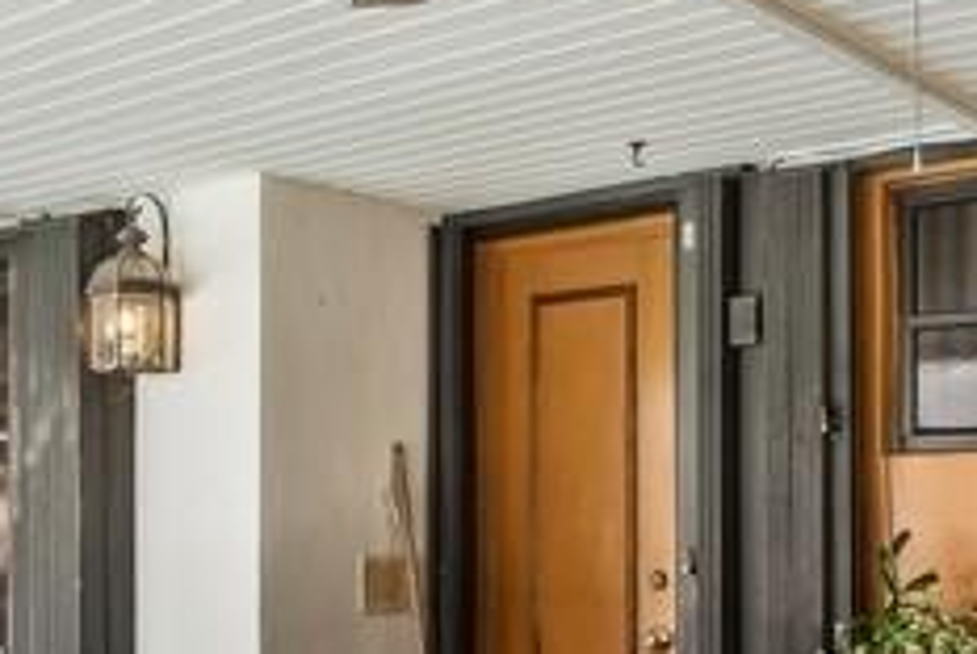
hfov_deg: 35.2
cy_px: 591
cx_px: 359
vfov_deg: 23.5
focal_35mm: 56
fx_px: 1530
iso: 250
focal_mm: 14.6
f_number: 9
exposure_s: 1/50
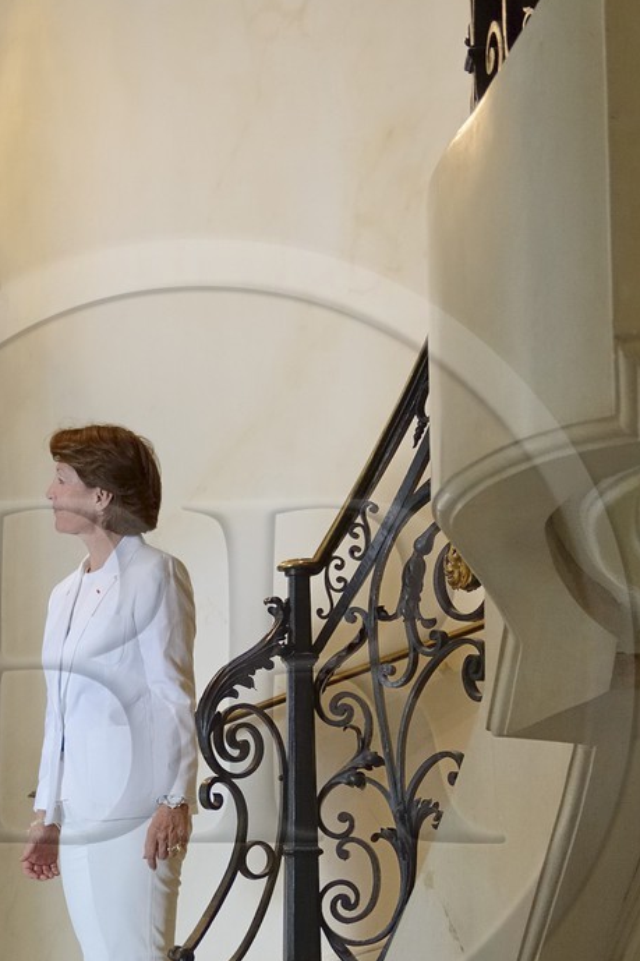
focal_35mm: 72
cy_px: 674
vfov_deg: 27.8
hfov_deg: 18.9
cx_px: 204
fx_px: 1921
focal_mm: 31
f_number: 2.8
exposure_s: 1/125
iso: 1600
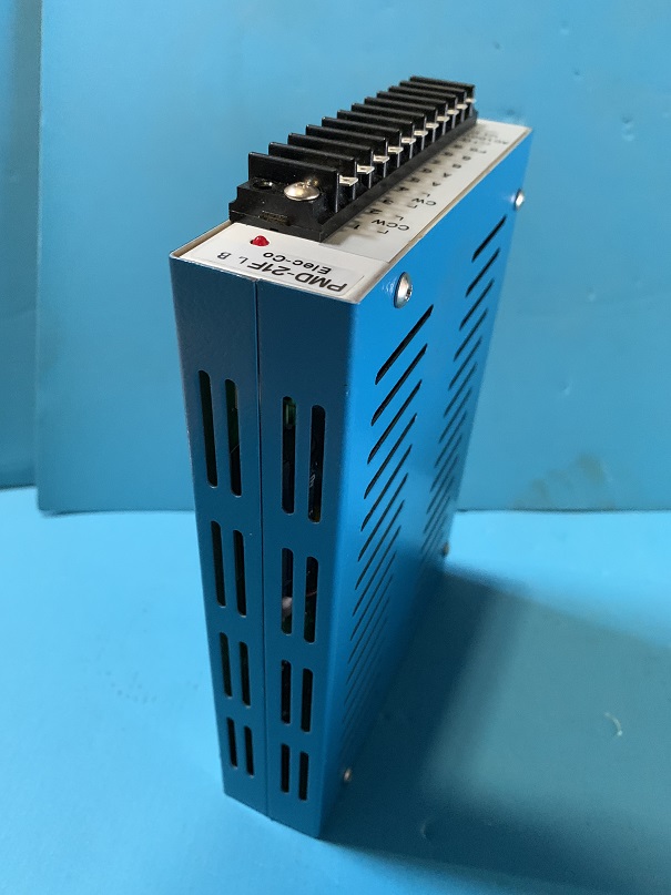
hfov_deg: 53.1
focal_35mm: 26
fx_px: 672
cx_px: 336
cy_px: 448
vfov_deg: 67.3
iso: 400
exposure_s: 1/34
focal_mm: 4.25
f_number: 1.8
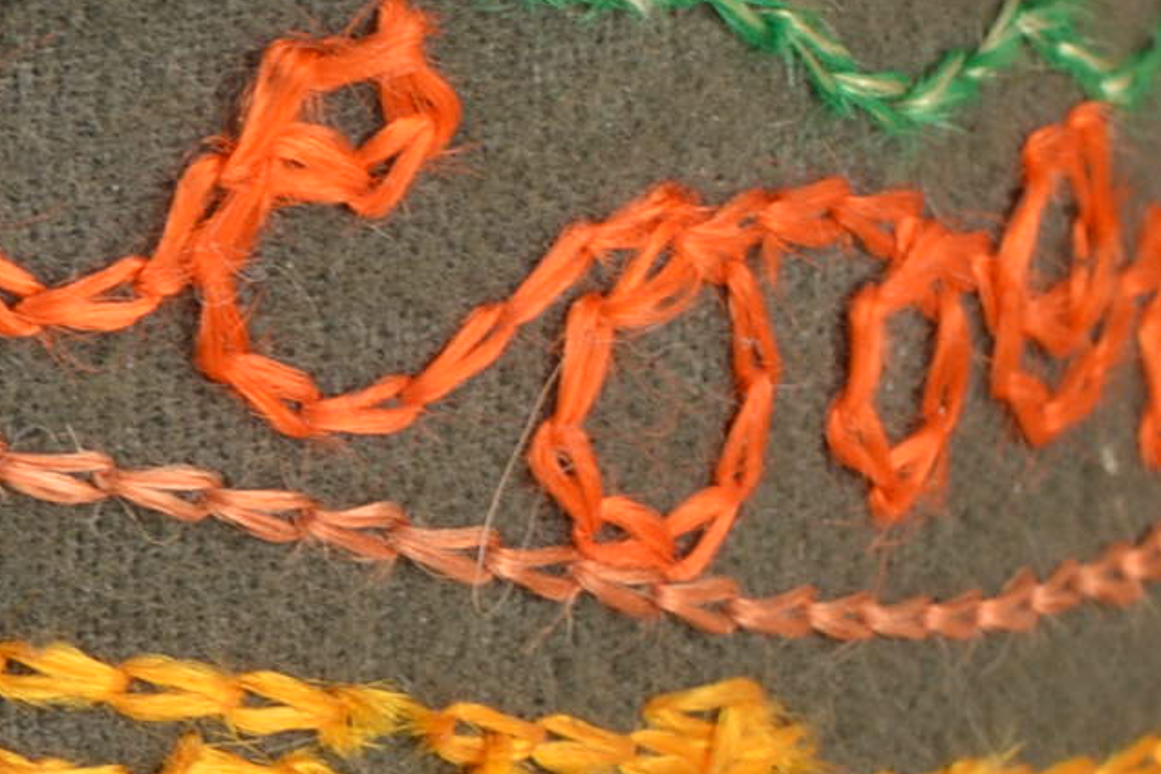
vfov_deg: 4.8
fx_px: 9156
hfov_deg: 7.0
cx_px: -1037
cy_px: 618
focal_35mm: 284
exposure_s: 1/125
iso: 100
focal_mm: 40
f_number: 11
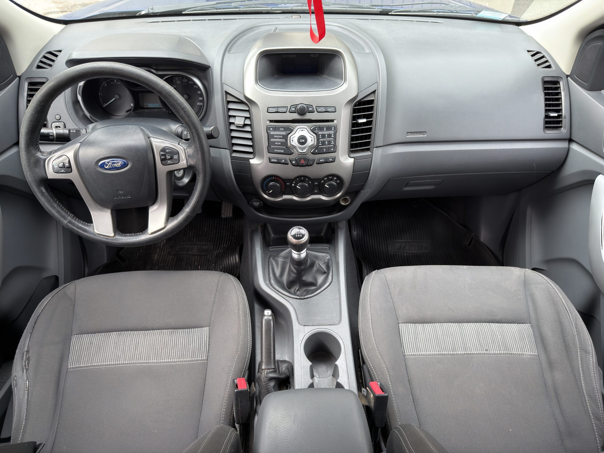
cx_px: 302
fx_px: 419
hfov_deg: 71.6
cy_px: 226
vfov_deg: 56.8
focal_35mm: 24
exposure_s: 1/121
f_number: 1.78
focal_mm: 6.76
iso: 80
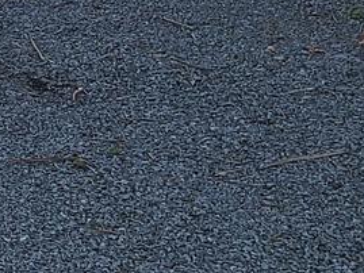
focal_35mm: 198
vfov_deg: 6.8
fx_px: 2083
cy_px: -523
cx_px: -403
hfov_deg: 9.3
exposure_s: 1/960
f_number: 1.8
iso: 40
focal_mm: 5.4
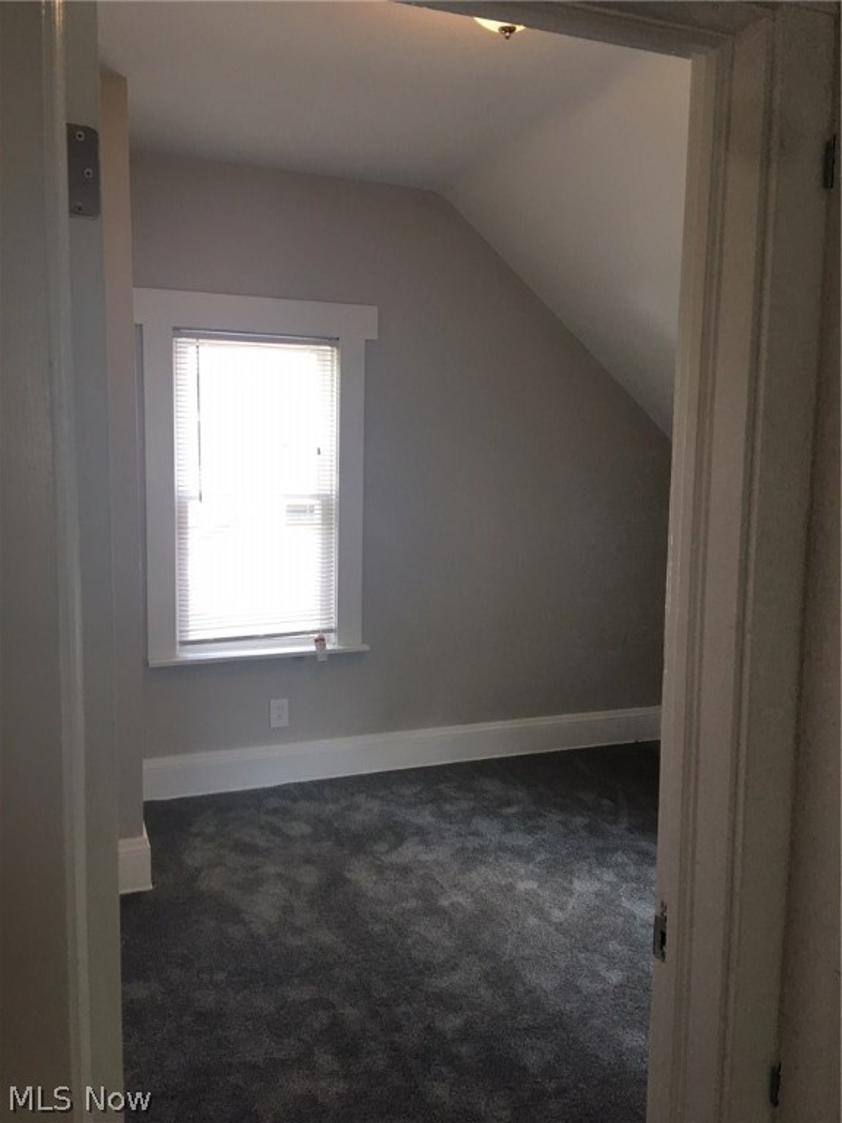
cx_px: 421
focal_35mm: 29
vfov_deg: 61.7
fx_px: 941
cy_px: 562
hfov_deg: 48.2
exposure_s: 1/33
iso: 32
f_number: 2.2
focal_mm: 4.15
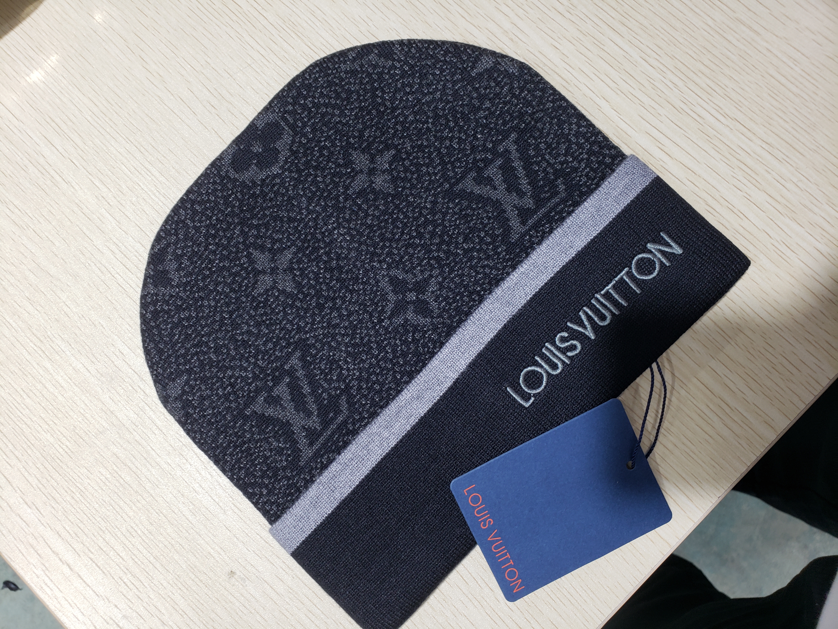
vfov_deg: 53.1
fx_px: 629
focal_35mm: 26
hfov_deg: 67.3
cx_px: 419
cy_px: 314
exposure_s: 1/50
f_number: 2.4
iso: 80
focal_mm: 4.3
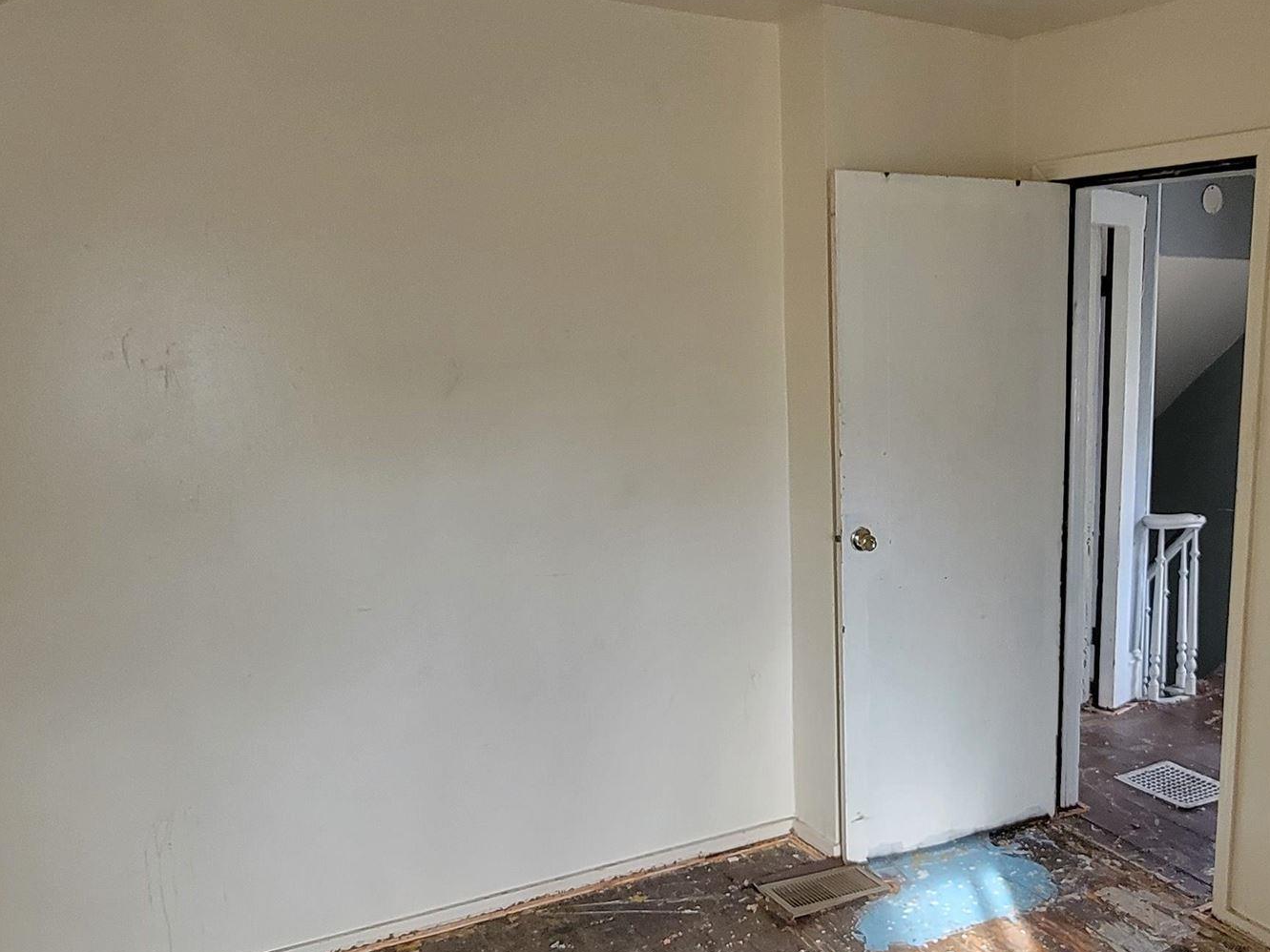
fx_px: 1101
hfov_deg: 57.6
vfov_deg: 46.6
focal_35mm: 30
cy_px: 553
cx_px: 915
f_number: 2.2
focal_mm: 2.2
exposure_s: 1/60
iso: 250
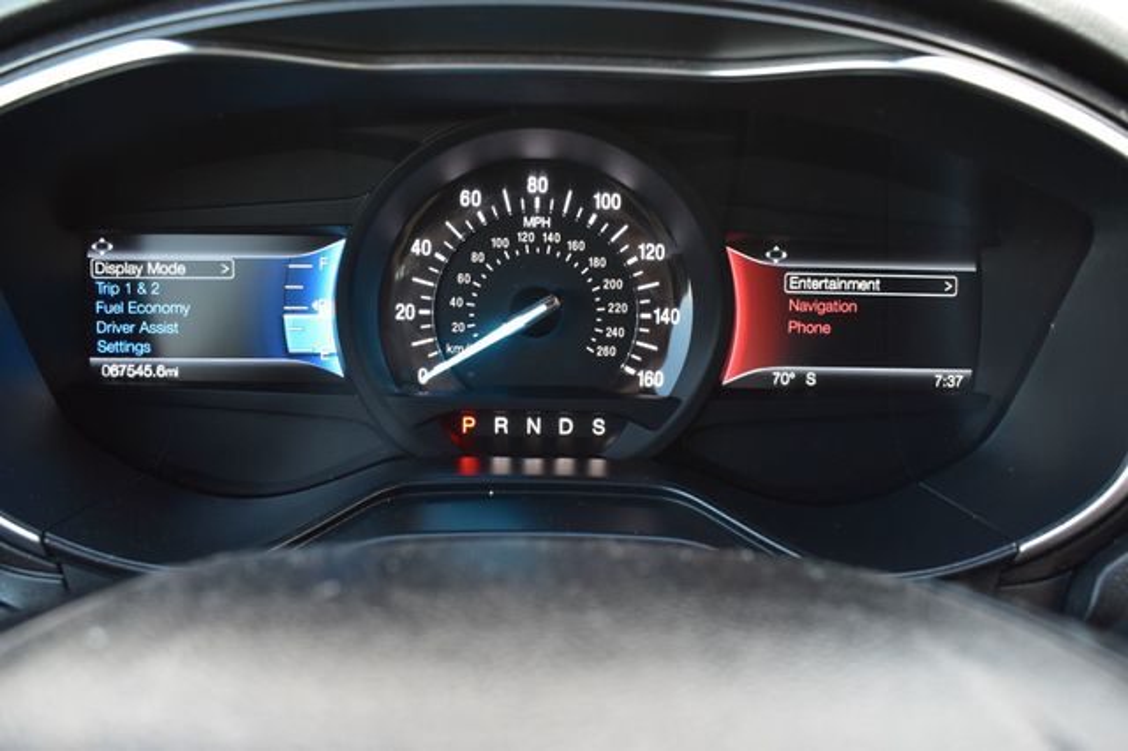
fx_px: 1127
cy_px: 376
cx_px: 564
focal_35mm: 36
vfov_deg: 36.8
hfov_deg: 53.2
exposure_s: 1/15
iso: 1000
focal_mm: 24
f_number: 6.3
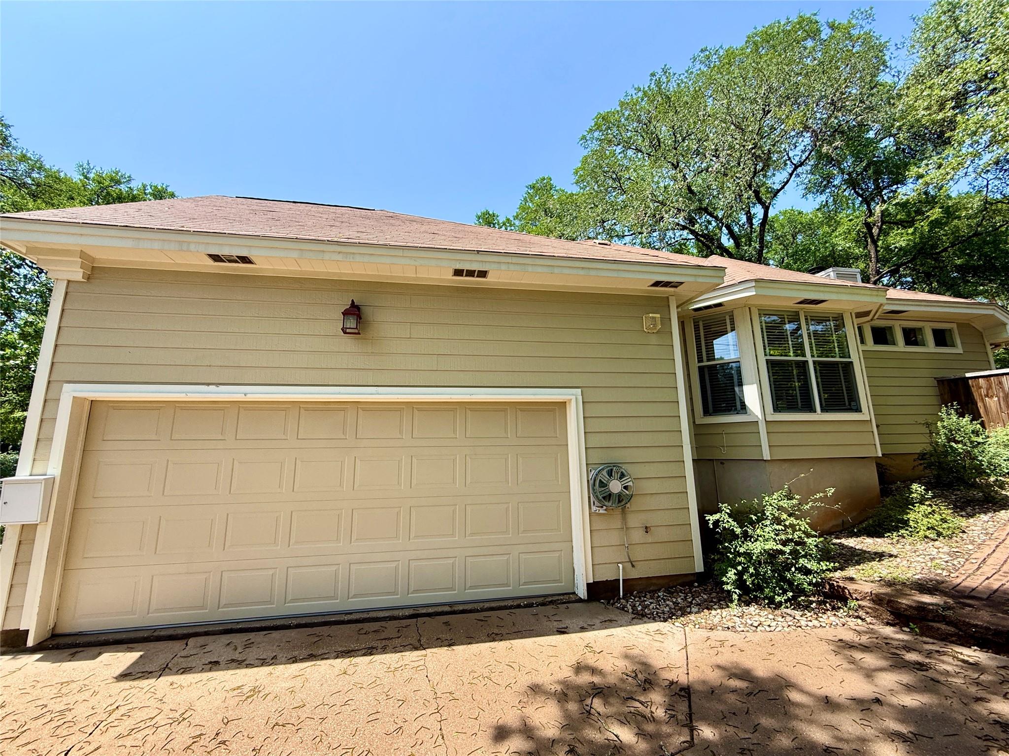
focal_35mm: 14
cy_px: 378
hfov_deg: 102.1
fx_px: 408
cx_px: 504
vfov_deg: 85.7
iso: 64
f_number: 2.2
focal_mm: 2.22
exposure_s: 1/502
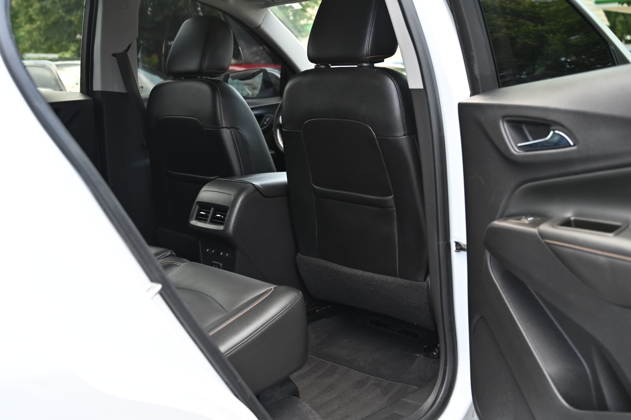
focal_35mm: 39
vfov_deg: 34.2
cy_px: 210
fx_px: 683
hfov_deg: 49.6
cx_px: 316
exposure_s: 1/250
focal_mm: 39
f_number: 4
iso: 320
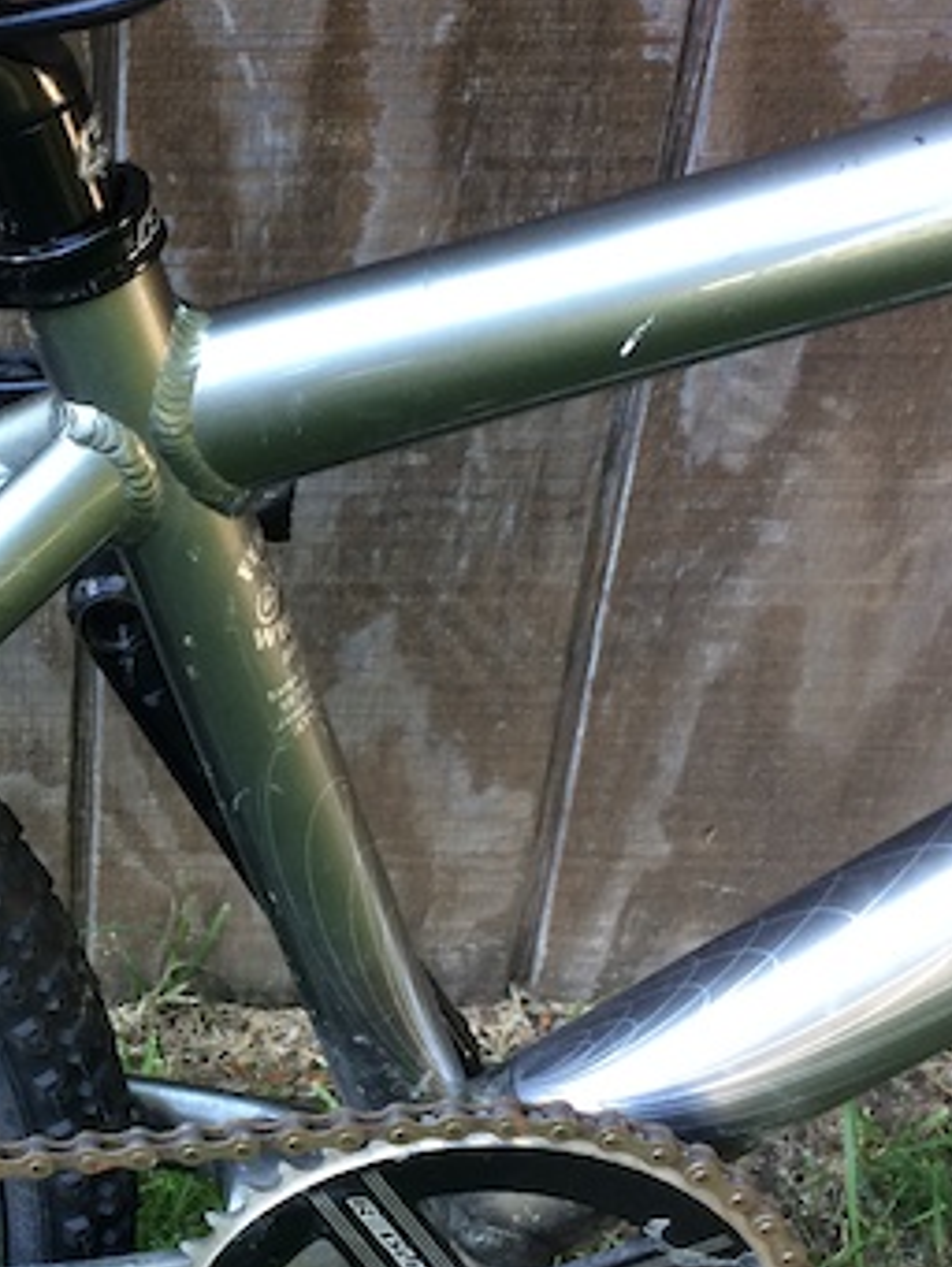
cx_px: -104
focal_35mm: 68
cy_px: 739
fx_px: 2492
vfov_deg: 28.5
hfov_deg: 20.6
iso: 50
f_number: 2.2
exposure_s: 1/30
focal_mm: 4.15
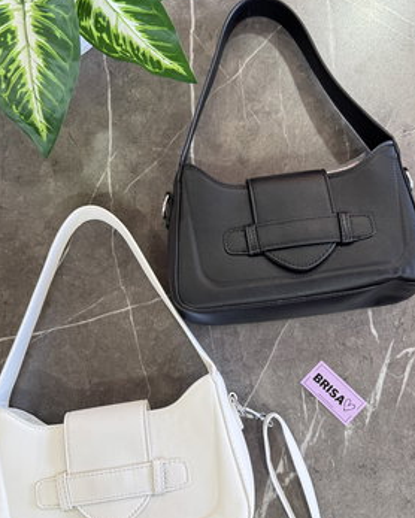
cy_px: 329
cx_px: 210
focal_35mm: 36
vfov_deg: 49.7
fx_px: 552
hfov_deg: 41.2
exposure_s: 1/60
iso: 320
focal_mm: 6.76
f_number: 1.78
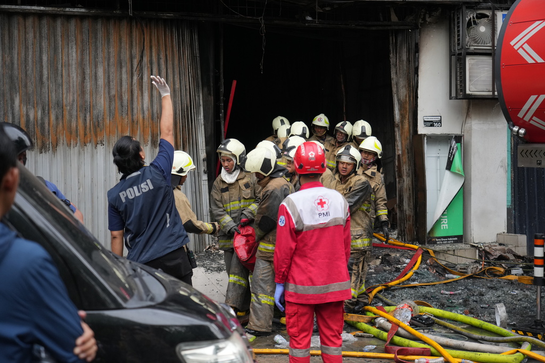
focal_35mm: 59
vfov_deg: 23.0
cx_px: 272
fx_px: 893
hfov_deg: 33.9
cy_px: 182
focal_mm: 59
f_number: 4
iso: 1000
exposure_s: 1/1000
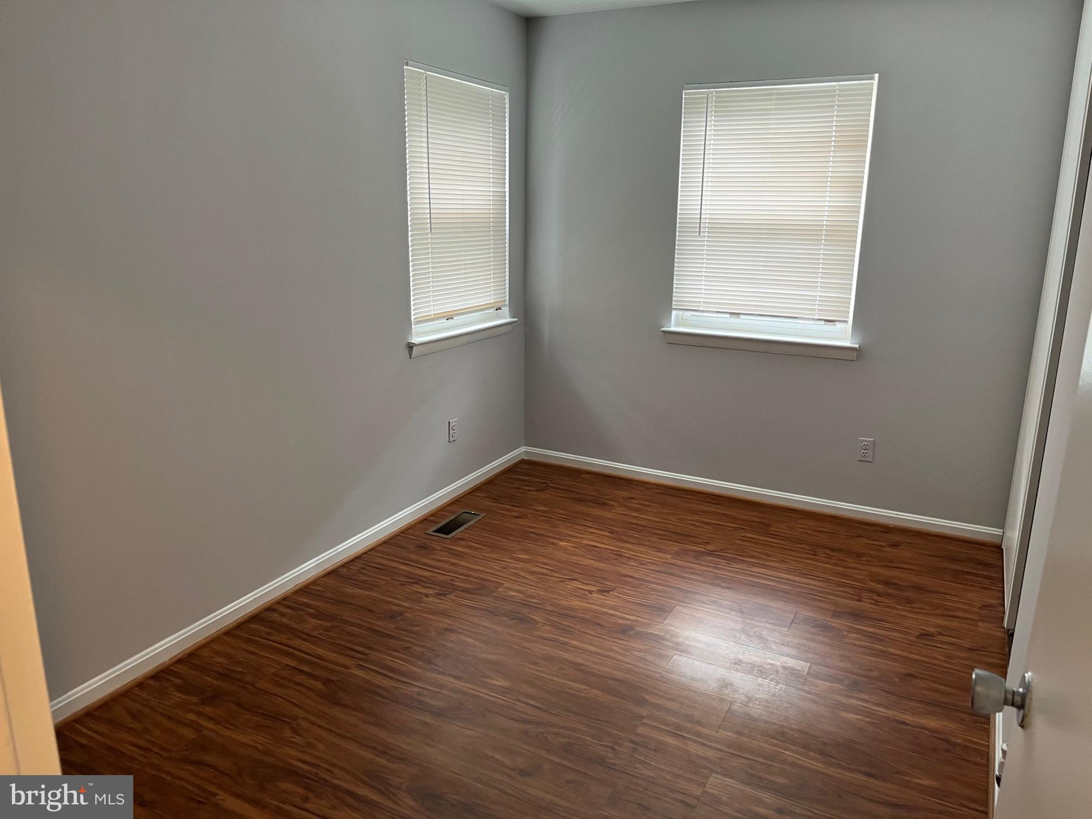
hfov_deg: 67.3
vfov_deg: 53.1
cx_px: 546
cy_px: 410
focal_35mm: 26
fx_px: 820
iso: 100
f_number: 1.6
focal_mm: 5.1
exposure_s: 1/60
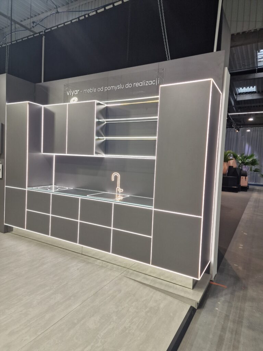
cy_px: 176
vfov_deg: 73.9
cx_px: 132
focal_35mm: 23
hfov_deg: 58.9
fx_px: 233
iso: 50
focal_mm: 6.4
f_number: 1.8
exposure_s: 1/100
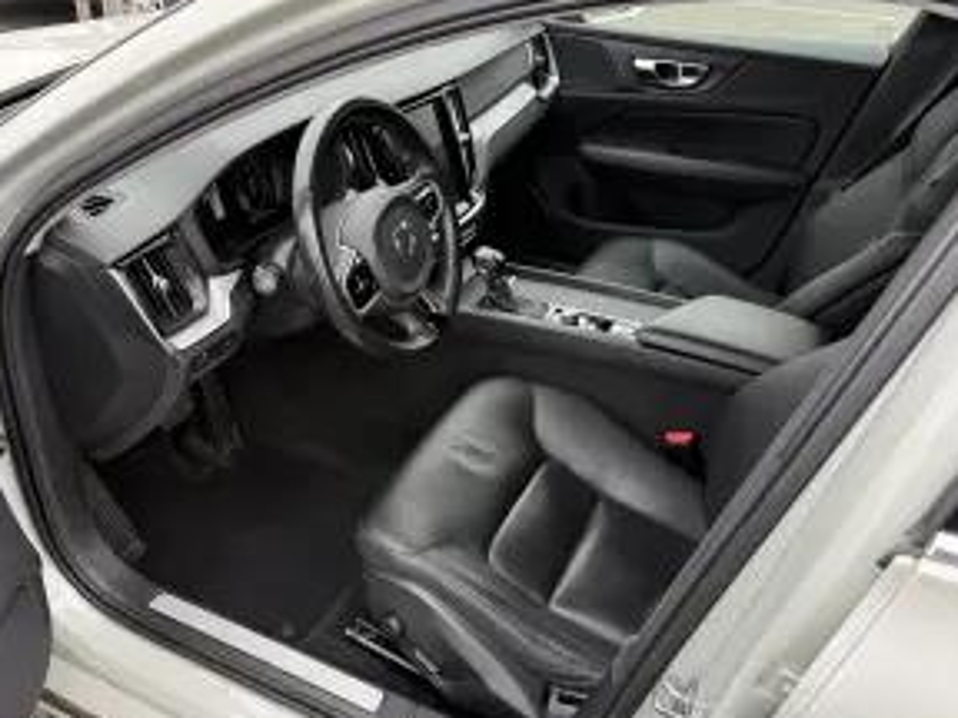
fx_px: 830
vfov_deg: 46.6
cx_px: 402
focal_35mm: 30
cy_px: 419
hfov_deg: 59.6
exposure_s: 1/241
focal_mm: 6.76
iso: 125
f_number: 1.78
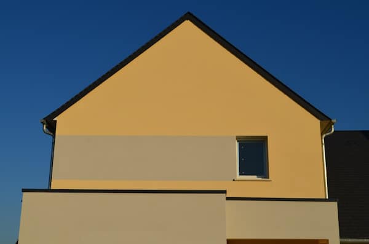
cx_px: 184
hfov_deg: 39.0
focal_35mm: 51
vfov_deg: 26.3
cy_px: 122
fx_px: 522
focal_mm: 34
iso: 100
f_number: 10
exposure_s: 1/400
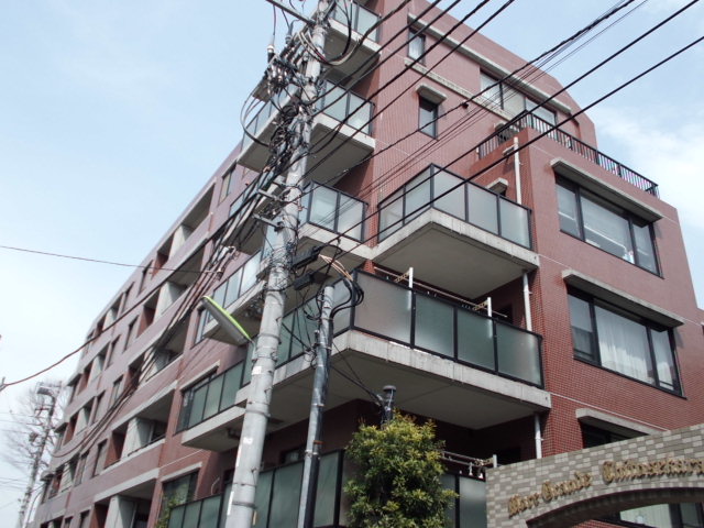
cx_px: 352
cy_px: 264
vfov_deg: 42.9
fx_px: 671
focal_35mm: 33
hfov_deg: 55.4
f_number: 9
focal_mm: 6
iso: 64
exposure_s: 1/80
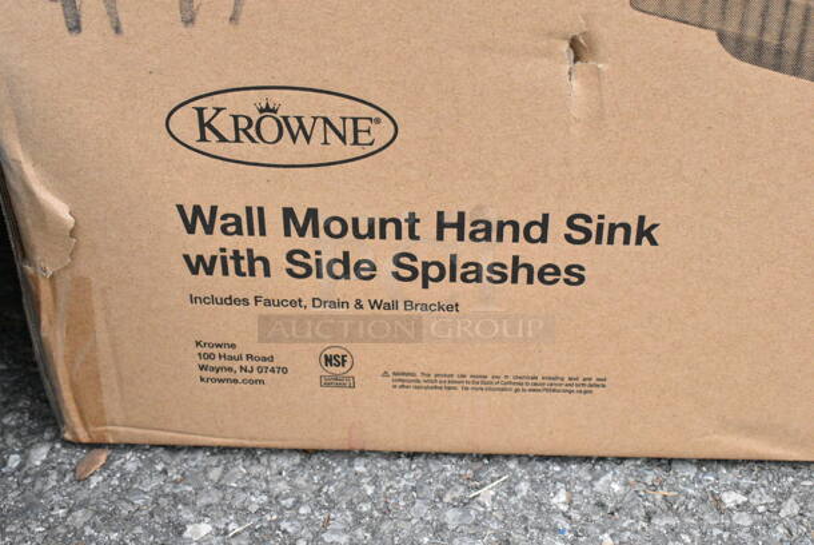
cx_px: 407
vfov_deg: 26.5
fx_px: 1154
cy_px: 272
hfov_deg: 38.8
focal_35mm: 51
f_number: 13
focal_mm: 34
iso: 6400
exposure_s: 1/640
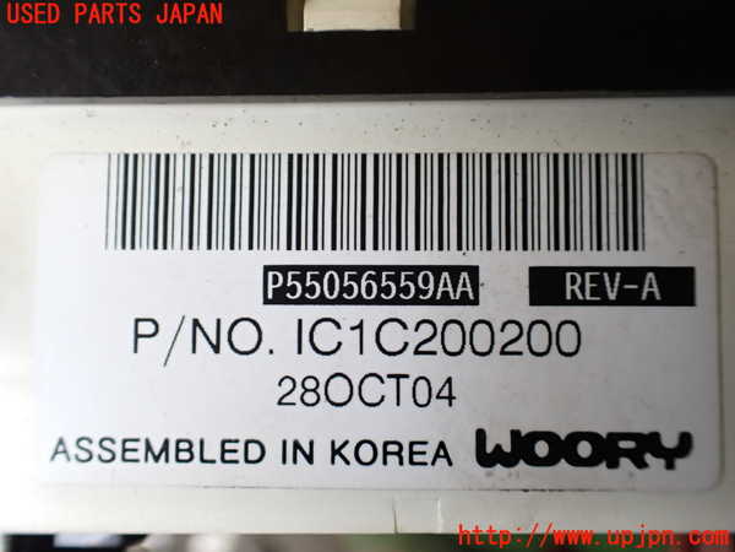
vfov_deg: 46.8
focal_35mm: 30
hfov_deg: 60.0
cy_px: 276
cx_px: 368
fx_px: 637
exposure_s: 1/125
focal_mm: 5.4
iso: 250
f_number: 2.3
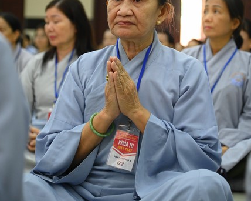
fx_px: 898
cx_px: 126
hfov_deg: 15.9
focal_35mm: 121
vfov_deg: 12.7
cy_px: 39
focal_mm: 85
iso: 3200
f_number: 4
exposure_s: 1/160
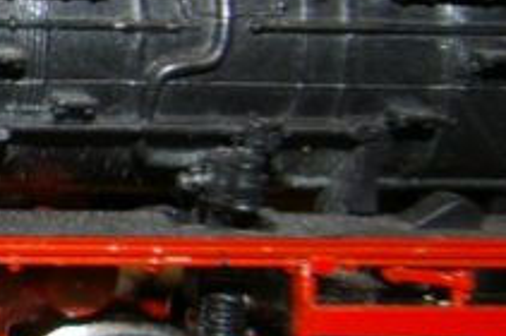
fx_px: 2456
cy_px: 222
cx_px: -691
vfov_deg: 7.8
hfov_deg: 10.3
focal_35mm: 175
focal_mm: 24
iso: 200
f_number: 4
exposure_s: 1/45
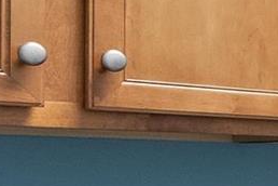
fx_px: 957
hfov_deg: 11.1
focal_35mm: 124
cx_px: 817
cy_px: 172
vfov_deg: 11.0
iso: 400
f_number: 8
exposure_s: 1/2
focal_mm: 10
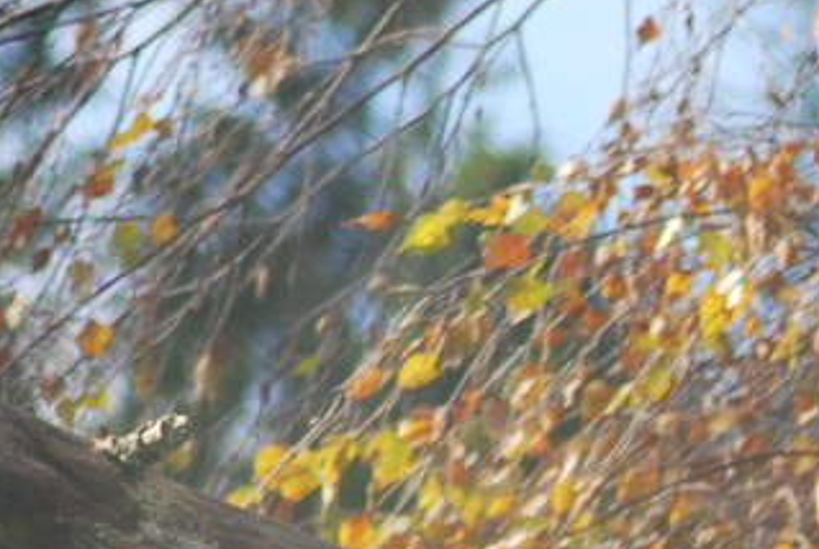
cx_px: 2005
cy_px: 276
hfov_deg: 2.5
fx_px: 18849
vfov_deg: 1.7
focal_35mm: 827
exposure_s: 1/400
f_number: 5
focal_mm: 110
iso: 200
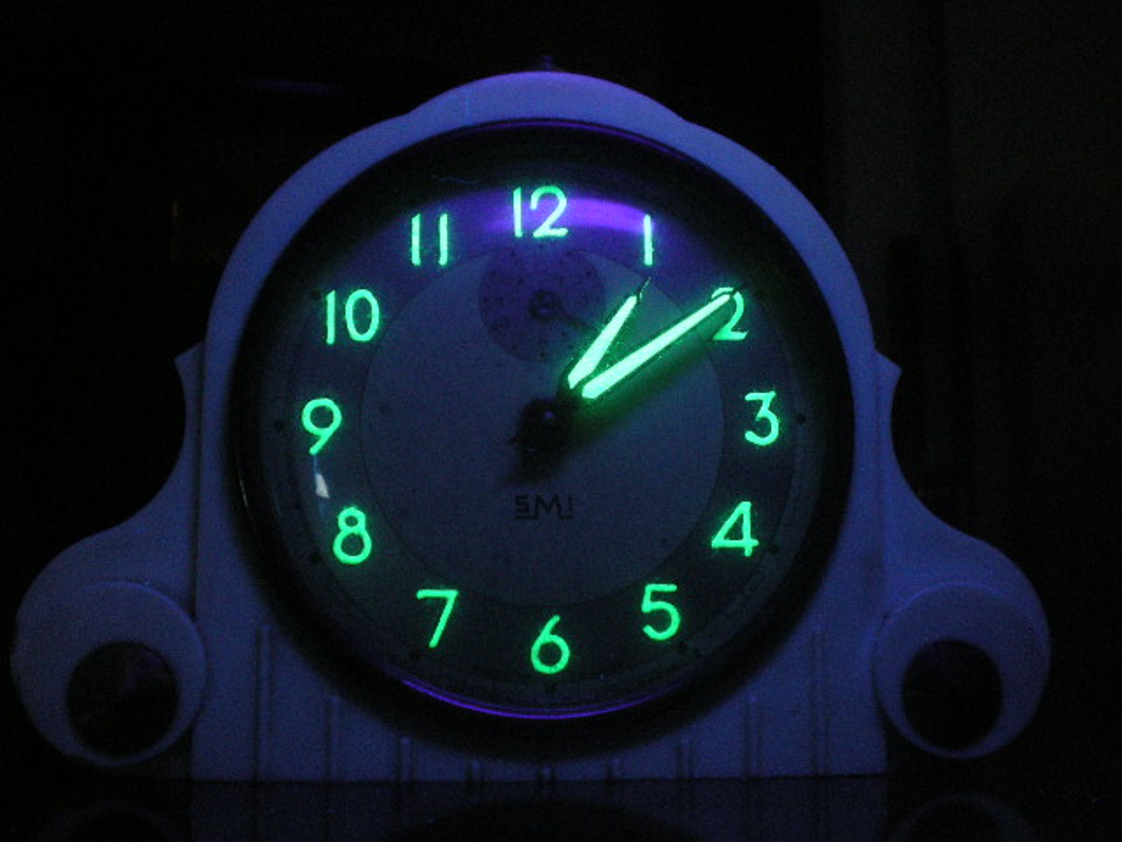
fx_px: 1232
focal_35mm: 38
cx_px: 561
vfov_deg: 37.7
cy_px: 421
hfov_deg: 49.0
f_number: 3.1
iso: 400
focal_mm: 6.3
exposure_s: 1/9.1
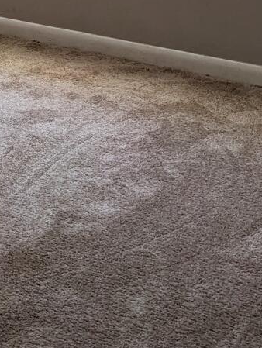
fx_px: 1077
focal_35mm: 107
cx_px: -178
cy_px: 22
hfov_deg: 12.8
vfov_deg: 18.0
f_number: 1.85
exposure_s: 1/227
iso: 46
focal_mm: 6.81
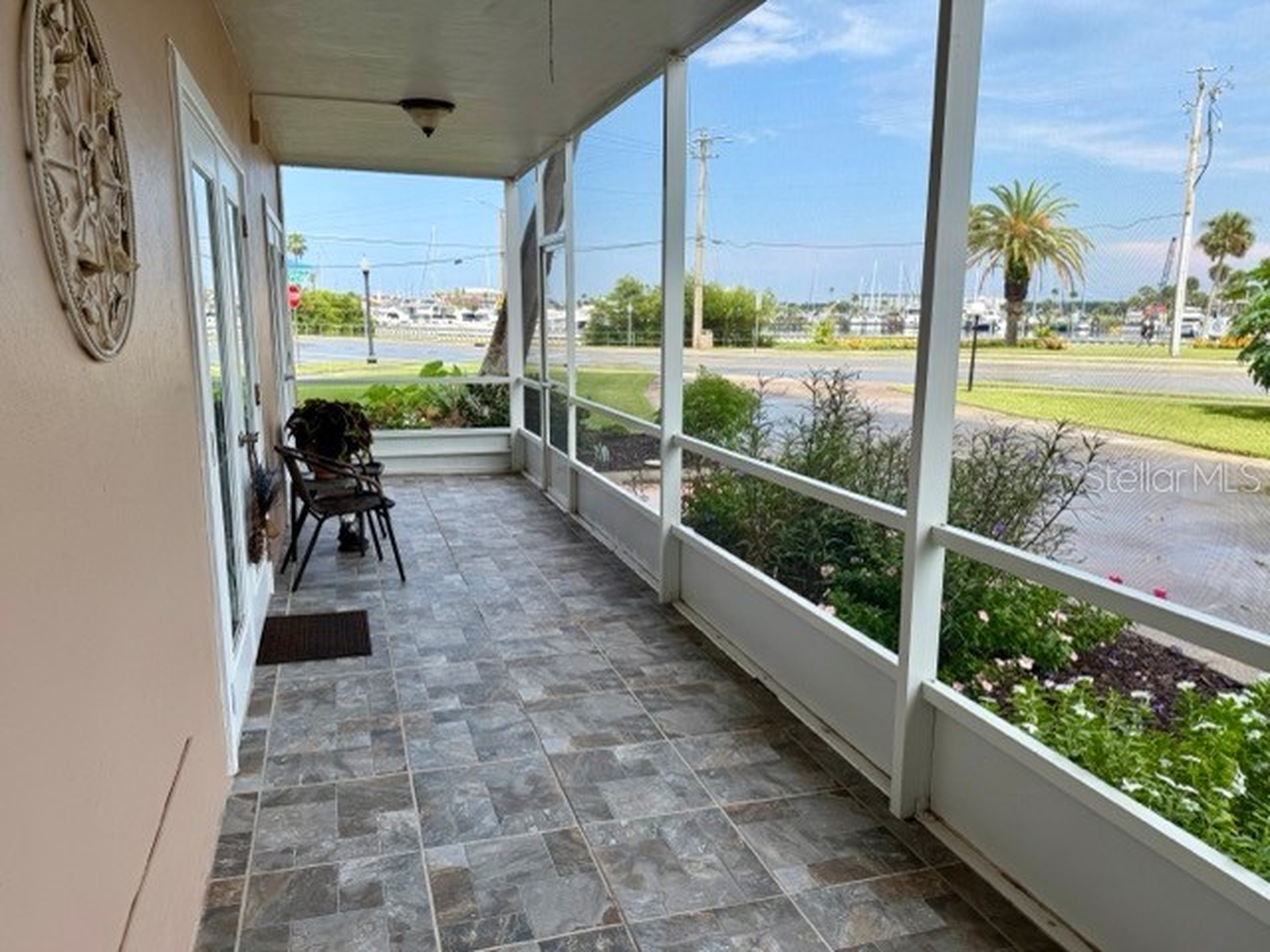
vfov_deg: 56.8
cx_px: 635
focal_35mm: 24
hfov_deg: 71.6
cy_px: 476
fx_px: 881
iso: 80
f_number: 1.78
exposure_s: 1/1075
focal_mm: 6.76
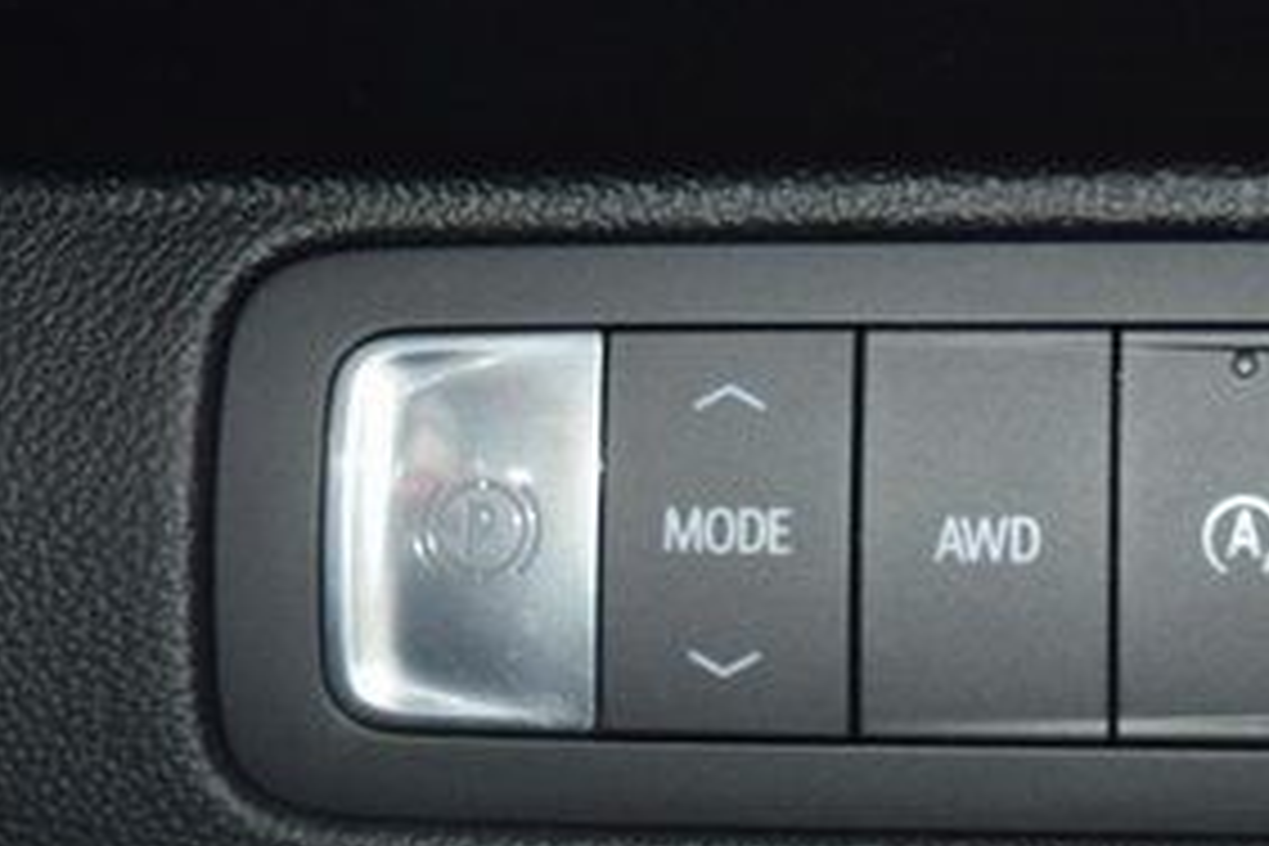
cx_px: 1026
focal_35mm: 119
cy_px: 502
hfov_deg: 17.0
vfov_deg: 11.5
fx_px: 4199
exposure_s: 1/25
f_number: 4.2
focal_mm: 35
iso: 400
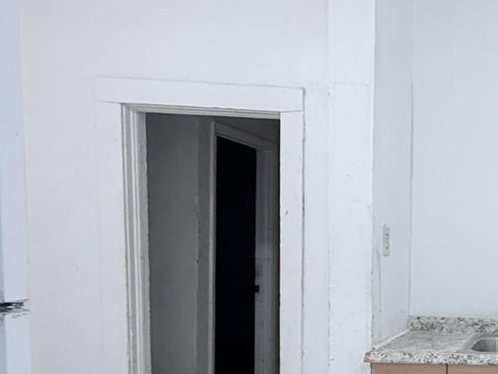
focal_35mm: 40
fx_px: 575
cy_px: 280
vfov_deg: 35.2
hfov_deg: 35.9
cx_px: 606
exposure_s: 1/60
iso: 200
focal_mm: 2.22
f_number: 2.2
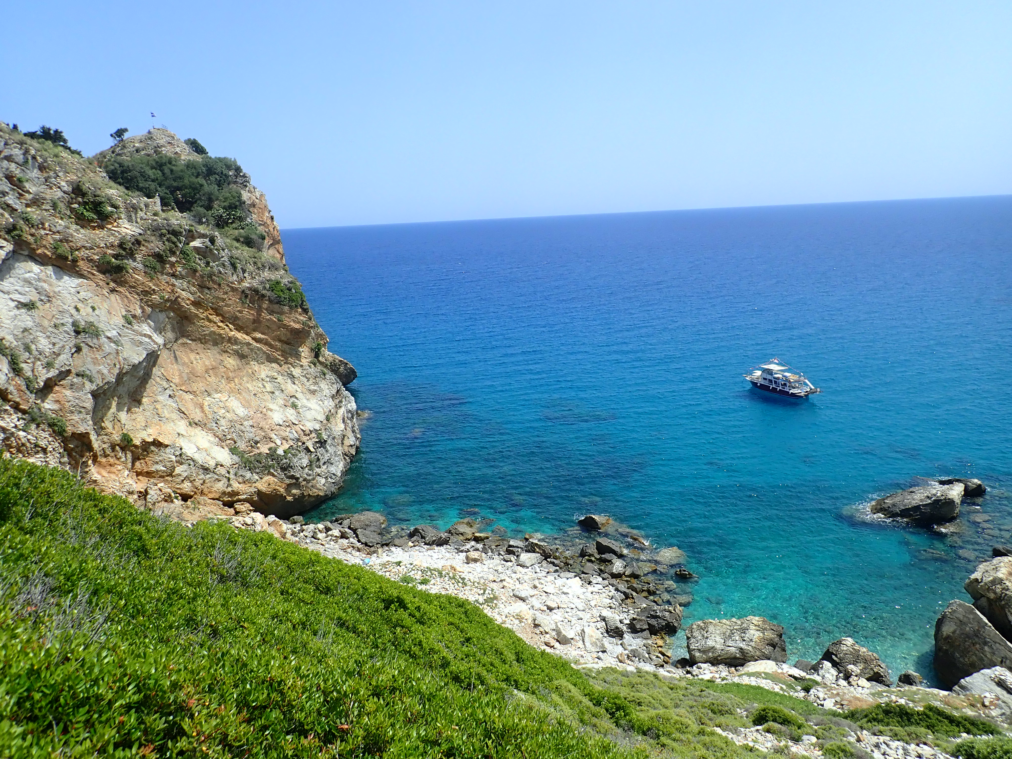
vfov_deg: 54.9
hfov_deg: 69.4
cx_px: 506
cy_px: 380
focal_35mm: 25
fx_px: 731
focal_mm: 4.5
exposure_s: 1/200
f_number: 8
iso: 100
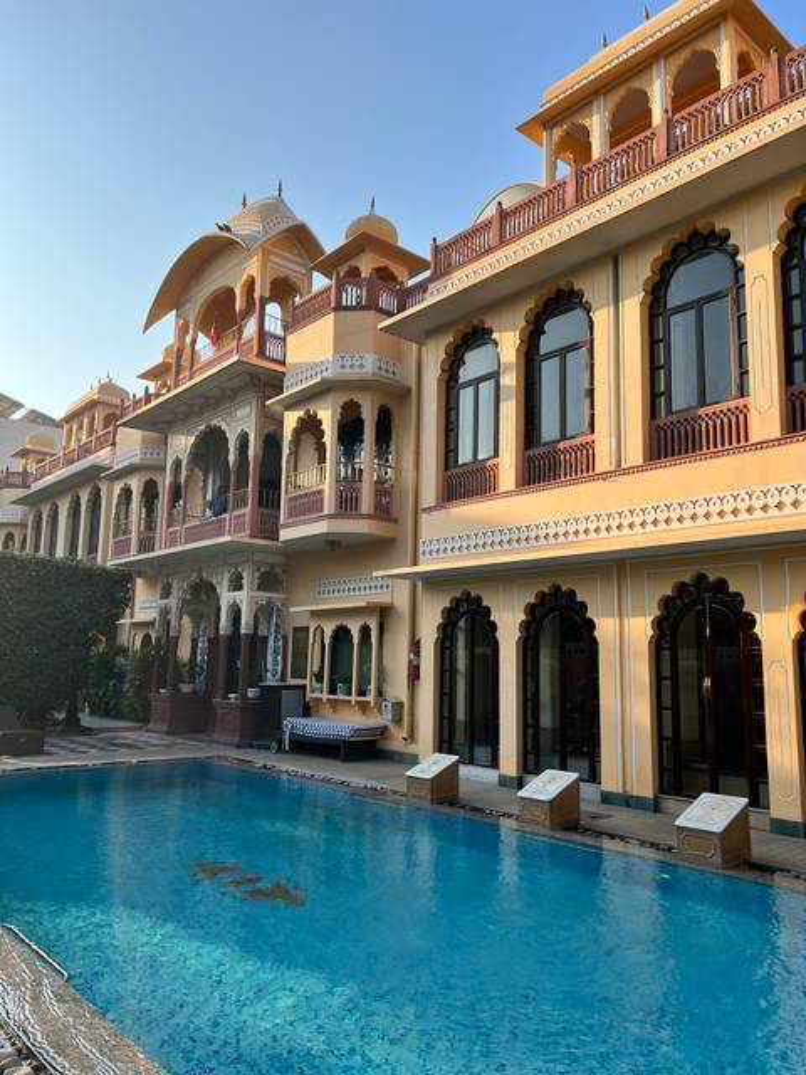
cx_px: 403
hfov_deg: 53.1
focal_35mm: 26
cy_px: 538
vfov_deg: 67.3
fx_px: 807
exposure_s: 1/1621
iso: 50
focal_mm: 5.7
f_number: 1.5
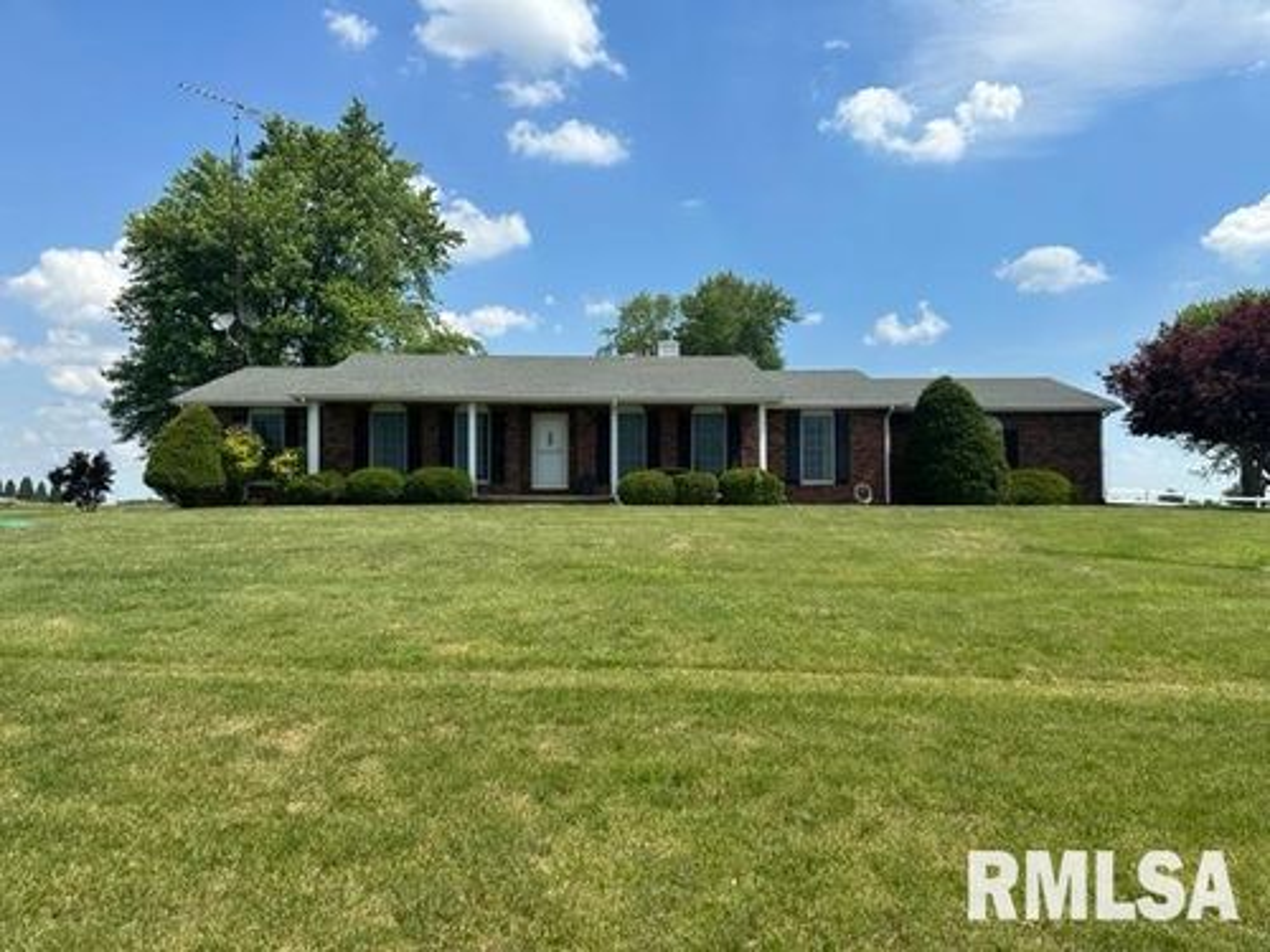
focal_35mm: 24
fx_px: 881
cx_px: 635
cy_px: 476
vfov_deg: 56.8
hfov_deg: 71.6
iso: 80
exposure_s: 1/5263
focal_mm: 6.86
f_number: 1.78
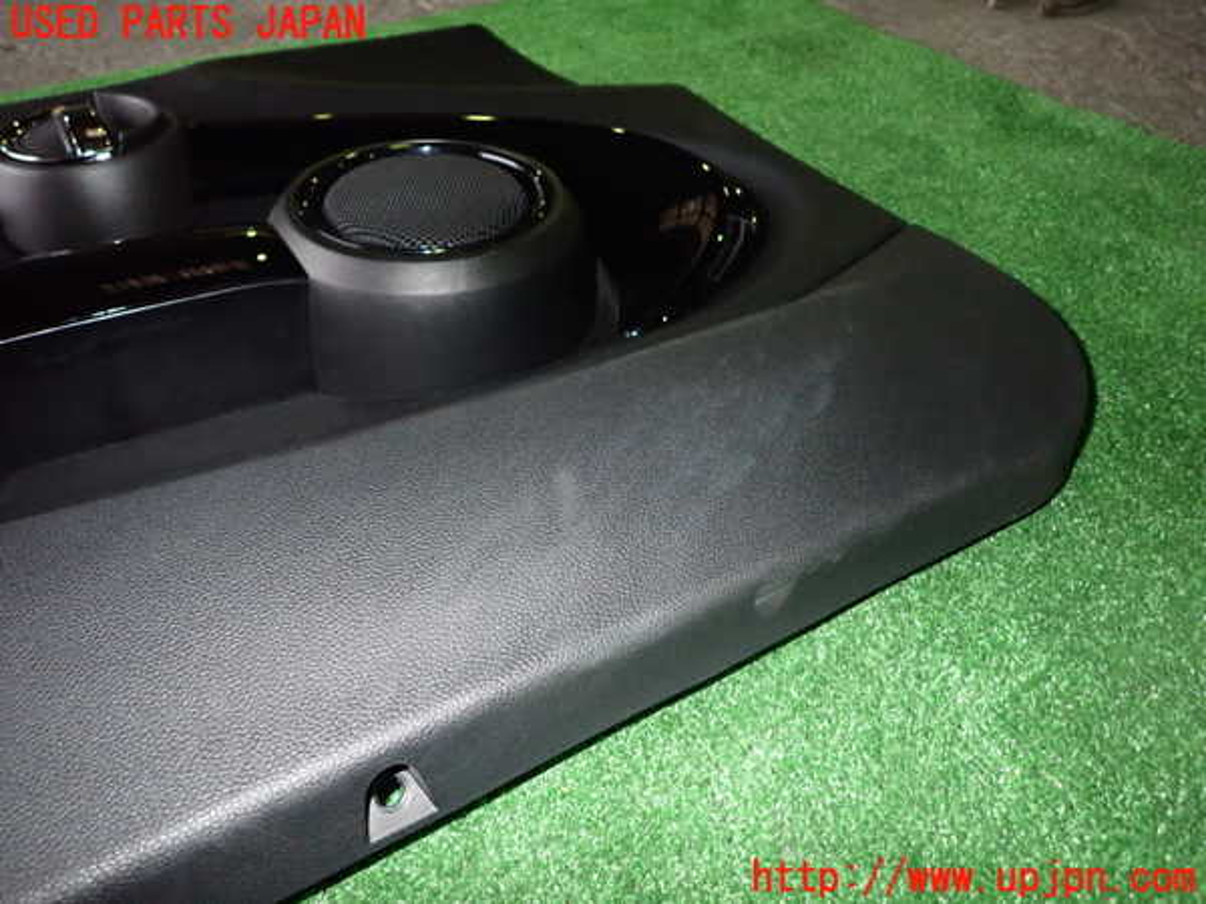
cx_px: 603
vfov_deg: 54.9
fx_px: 871
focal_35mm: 25
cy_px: 452
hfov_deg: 69.4
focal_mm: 4.5
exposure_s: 1/30
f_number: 5.6
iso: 800
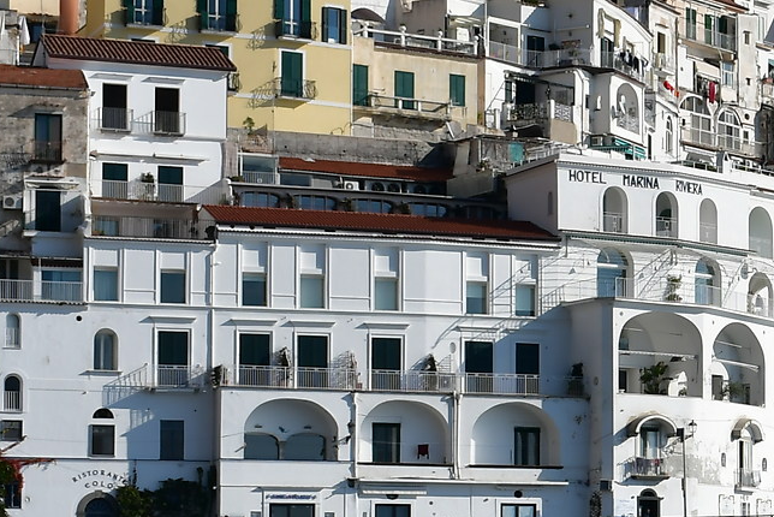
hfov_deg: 13.0
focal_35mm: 151
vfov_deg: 9.1
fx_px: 3245
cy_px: 462
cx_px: 1121
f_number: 10
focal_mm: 27
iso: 100
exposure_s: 1/400
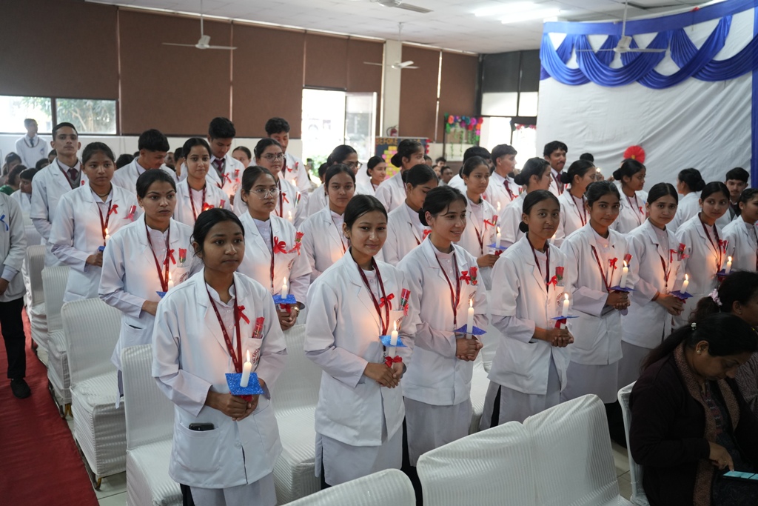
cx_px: 379
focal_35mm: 28
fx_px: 590
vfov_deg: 46.4
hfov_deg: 65.5
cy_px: 253
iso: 2500
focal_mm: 28
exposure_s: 1/200
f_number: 2.8
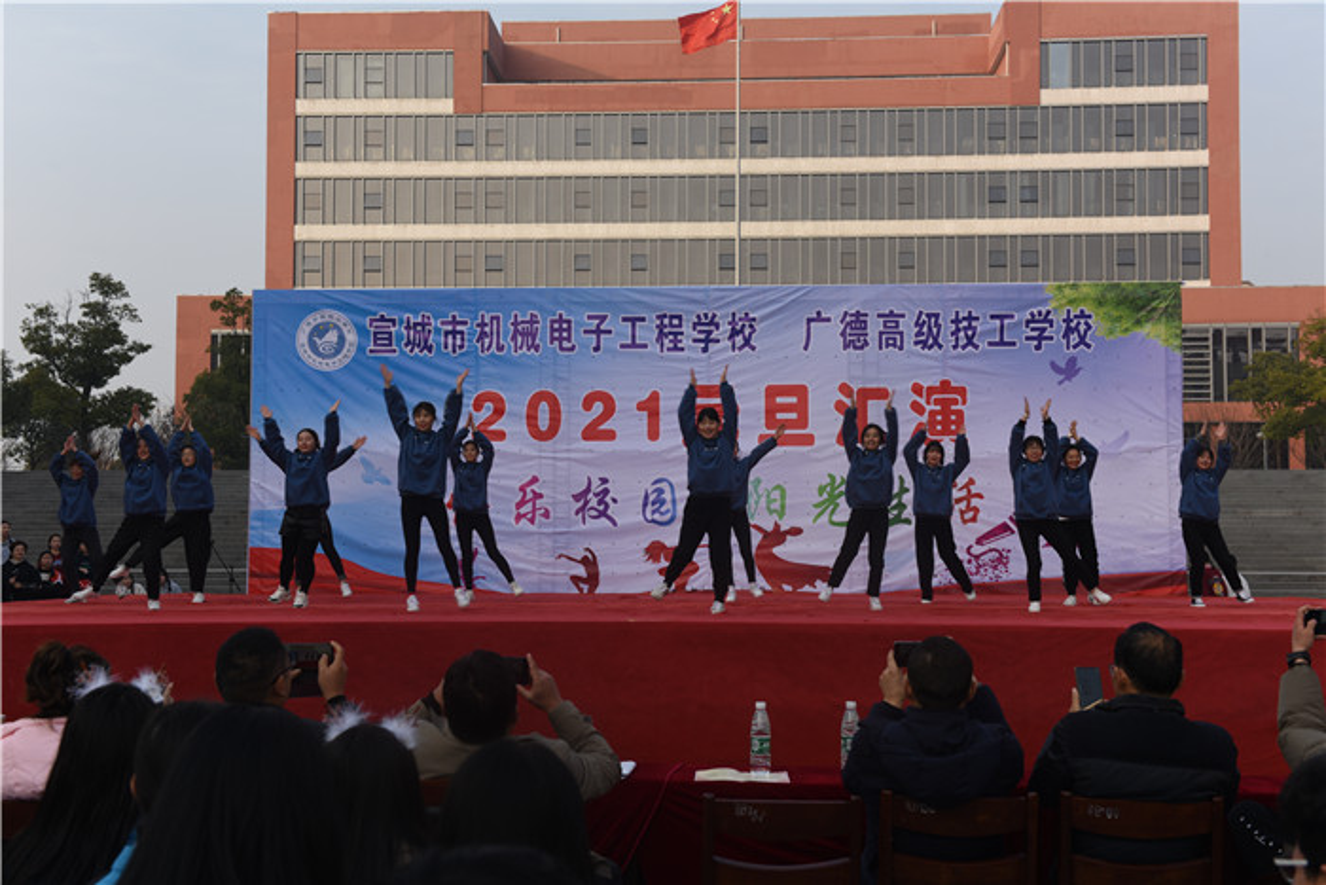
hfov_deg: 44.5
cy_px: 442
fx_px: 1621
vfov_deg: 30.5
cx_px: 663
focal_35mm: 44
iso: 100
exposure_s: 1/160
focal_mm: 44
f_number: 7.1
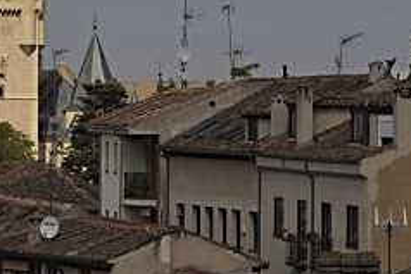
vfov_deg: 4.9
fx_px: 3221
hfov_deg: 7.3
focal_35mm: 282
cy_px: 58
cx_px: -5
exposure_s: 1/2500
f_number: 5.6
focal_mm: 70
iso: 100
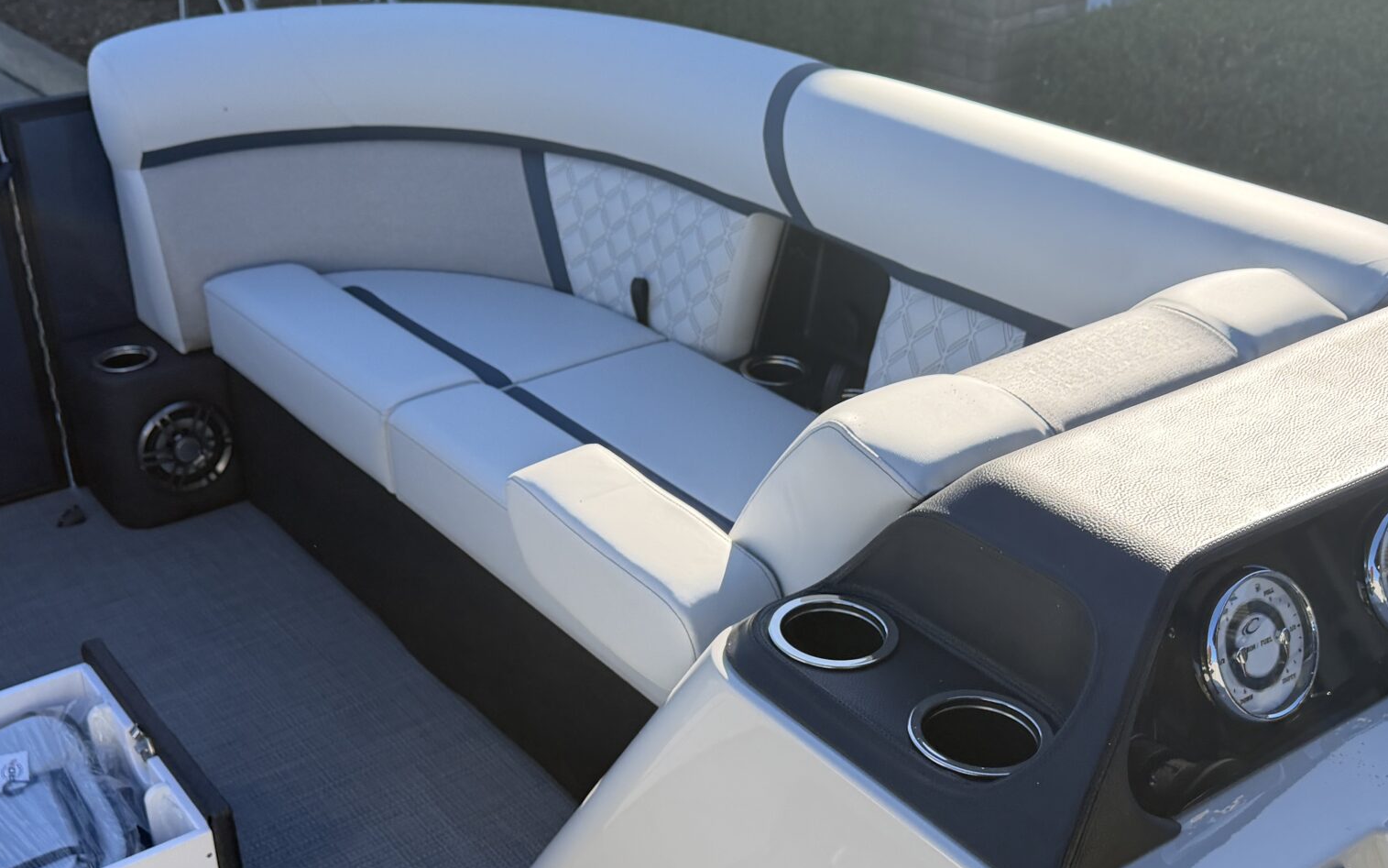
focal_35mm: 43
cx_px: 601
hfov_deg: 46.1
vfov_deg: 29.7
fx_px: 1627
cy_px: 547
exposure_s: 1/1901
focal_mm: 6.76
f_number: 1.78
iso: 100
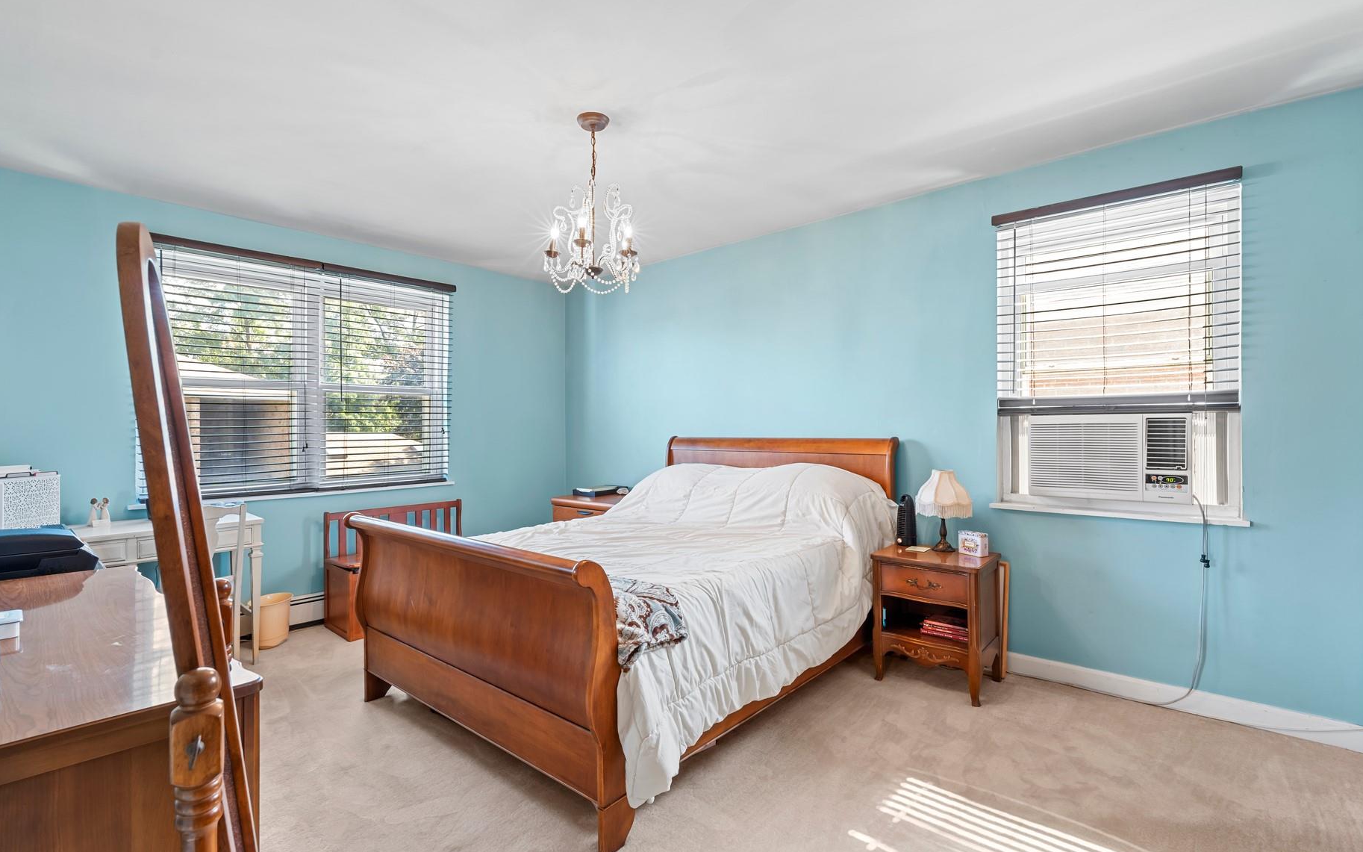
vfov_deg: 71.2
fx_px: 594
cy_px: 410
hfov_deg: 97.8
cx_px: 667
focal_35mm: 16
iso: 400
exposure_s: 1
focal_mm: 14
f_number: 10
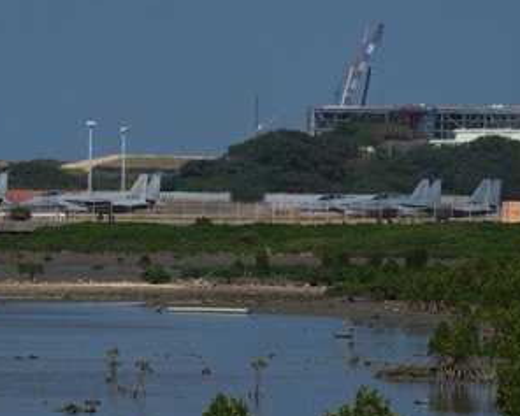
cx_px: 148
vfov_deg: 3.0
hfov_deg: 3.8
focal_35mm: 513
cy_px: 170
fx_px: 7898
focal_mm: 240
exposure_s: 1/1250
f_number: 8
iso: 200
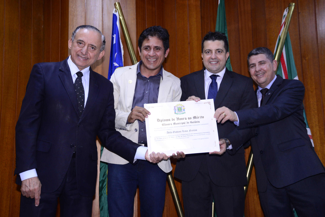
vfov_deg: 28.1
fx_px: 433
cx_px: 162
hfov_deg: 41.1
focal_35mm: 48
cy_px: 108
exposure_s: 1/80
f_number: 4.8
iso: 1600
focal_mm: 48
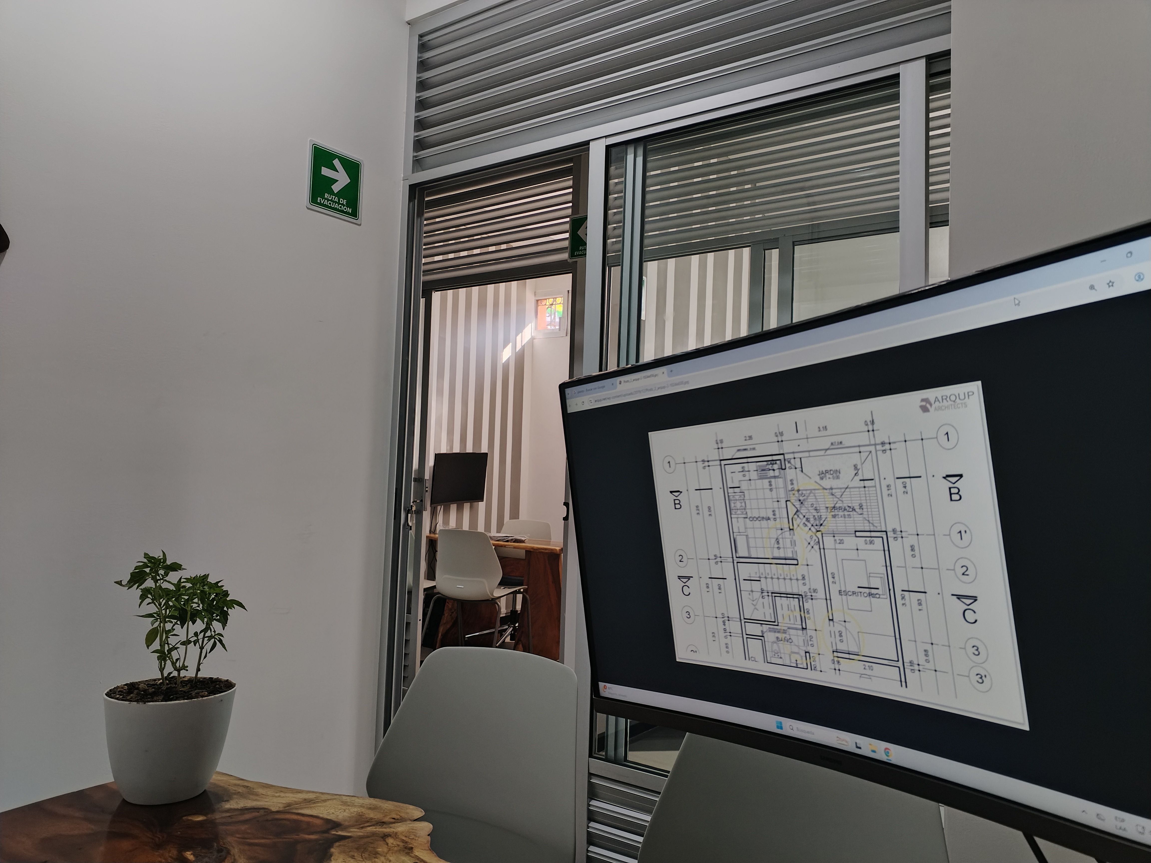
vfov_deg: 48.2
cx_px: 576
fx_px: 964
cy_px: 432
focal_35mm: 29
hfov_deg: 61.7
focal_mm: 4.75
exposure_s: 1/447
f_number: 1.8
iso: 100
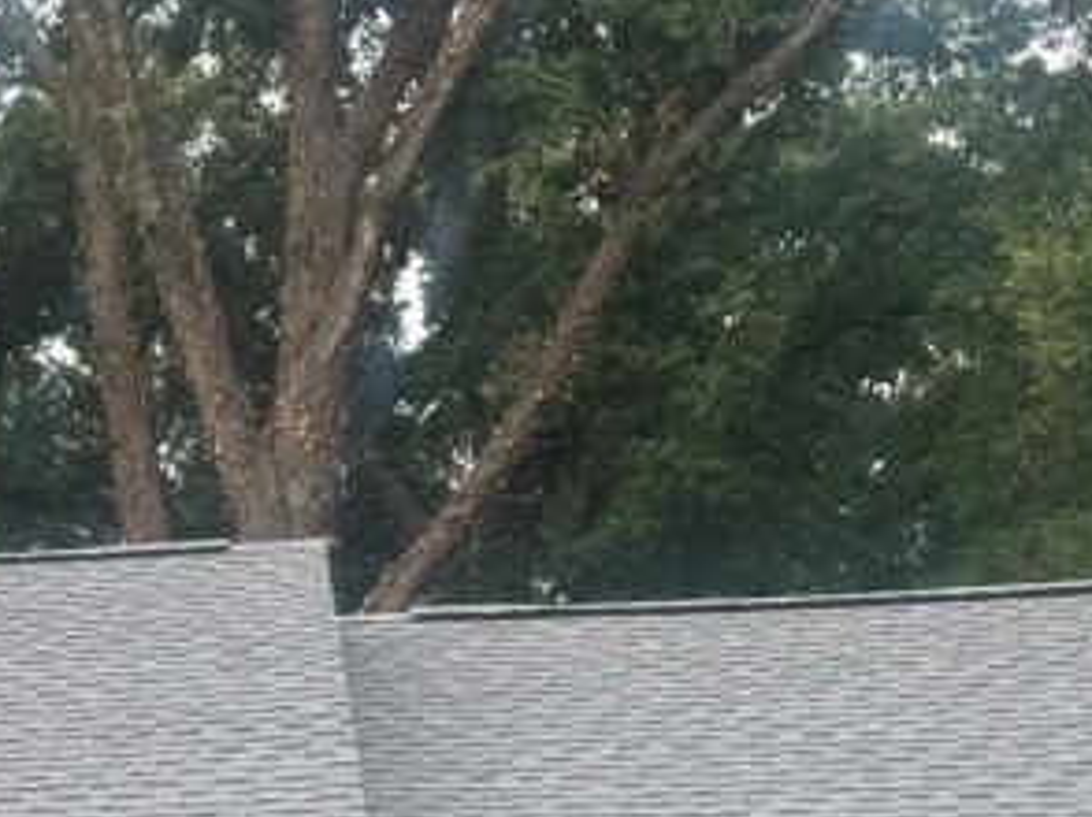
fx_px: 3089
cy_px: 1066
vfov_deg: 14.4
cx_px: -379
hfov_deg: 18.5
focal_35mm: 98
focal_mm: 6.76
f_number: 1.78
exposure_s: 1/1026
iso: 80
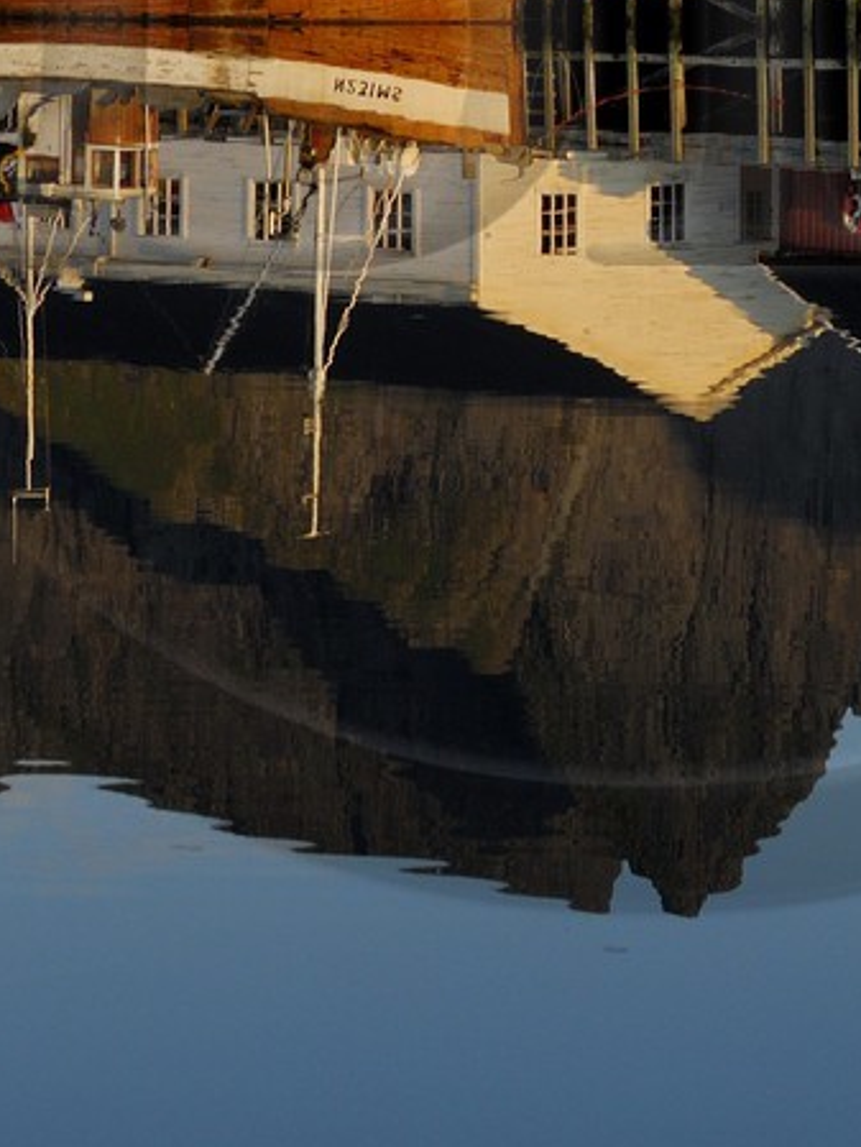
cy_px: -148
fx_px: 6464
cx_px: 644
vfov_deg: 10.0
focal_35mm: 195
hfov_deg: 7.6
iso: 100
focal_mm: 38
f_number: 6.7
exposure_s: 1/160
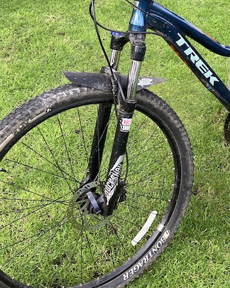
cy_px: 95
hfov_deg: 27.7
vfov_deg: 34.4
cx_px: 170
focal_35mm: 54
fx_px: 459
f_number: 1.8
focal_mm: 3.99
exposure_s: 1/121
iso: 64
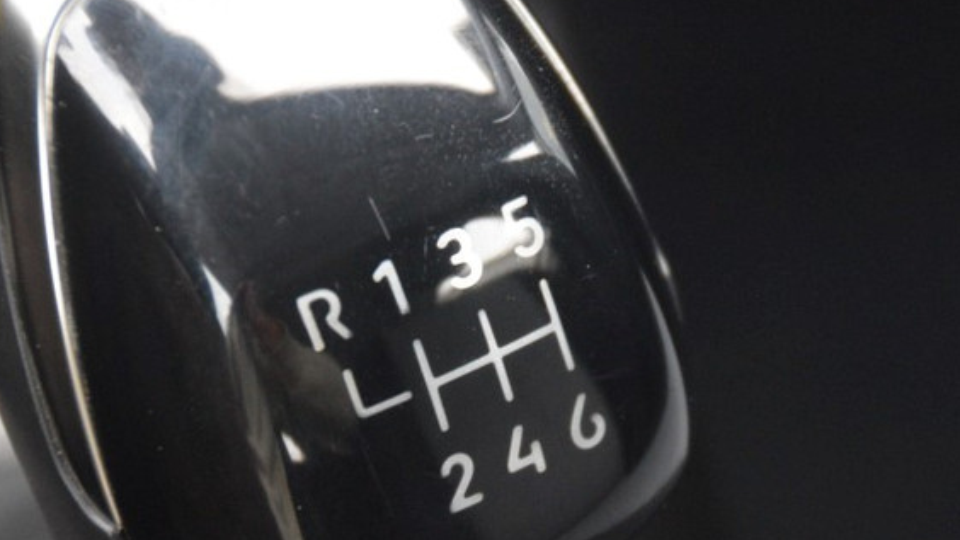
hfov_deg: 6.9
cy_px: 365
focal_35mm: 314
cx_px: 574
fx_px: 7991
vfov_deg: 3.9
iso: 2200
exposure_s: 1/60
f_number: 6
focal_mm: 110
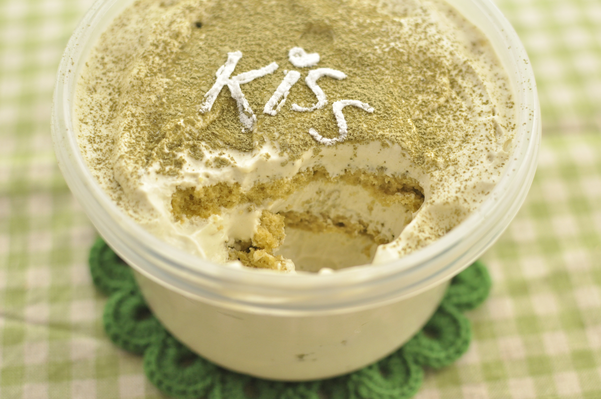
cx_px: 300
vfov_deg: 25.7
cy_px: 200
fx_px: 875
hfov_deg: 37.9
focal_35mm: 52
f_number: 3.2
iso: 800
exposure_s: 1/800
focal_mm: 35
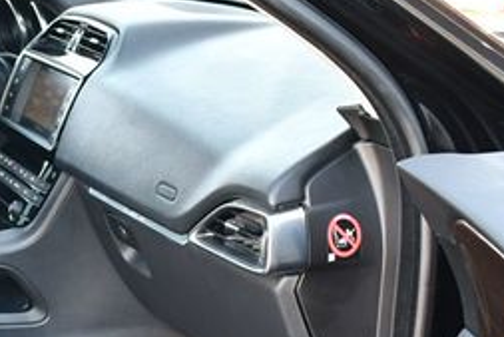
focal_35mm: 91
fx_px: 1275
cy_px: 309
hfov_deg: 21.4
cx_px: -22
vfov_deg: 14.9
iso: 800
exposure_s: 1/160
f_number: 3.5
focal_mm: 18
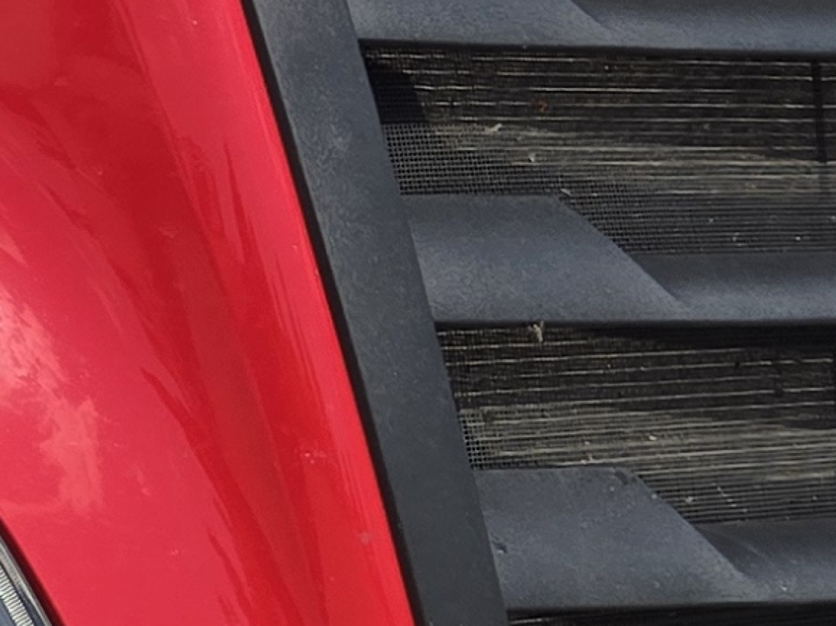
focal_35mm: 159
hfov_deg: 11.3
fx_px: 3839
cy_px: 13
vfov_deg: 9.3
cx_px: -832
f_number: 1.8
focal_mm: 5.4
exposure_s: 1/2423
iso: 25
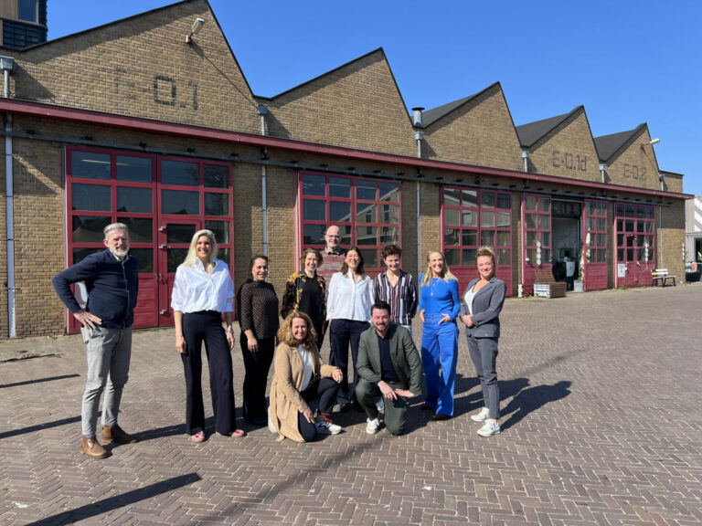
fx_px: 527
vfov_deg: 53.1
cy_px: 263
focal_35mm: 26
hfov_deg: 67.3
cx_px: 351
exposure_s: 1/2571
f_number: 1.5
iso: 50
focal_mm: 5.7
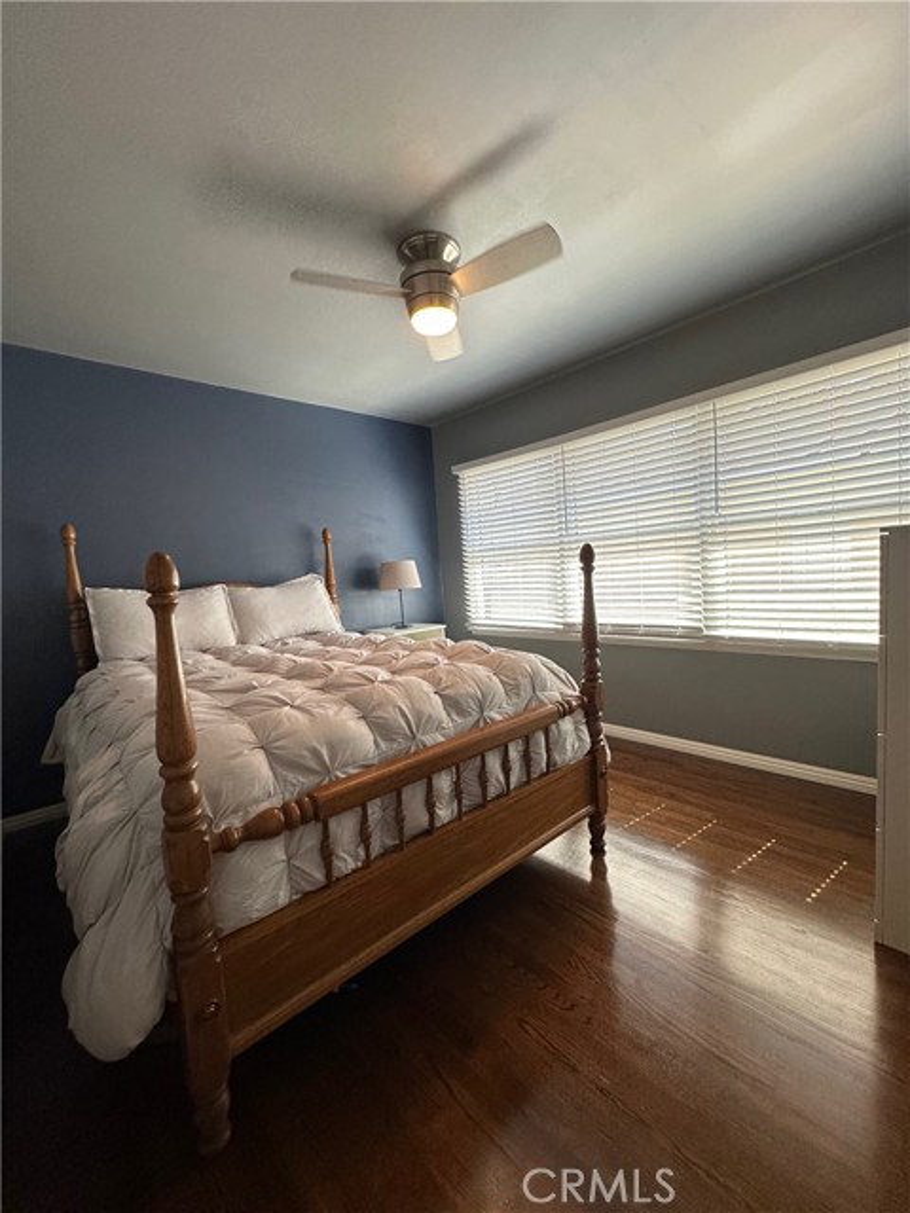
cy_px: 606
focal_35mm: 14
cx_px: 455
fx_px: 491
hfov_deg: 85.7
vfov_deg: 102.1
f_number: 2.2
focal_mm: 2.22
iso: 200
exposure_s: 1/120
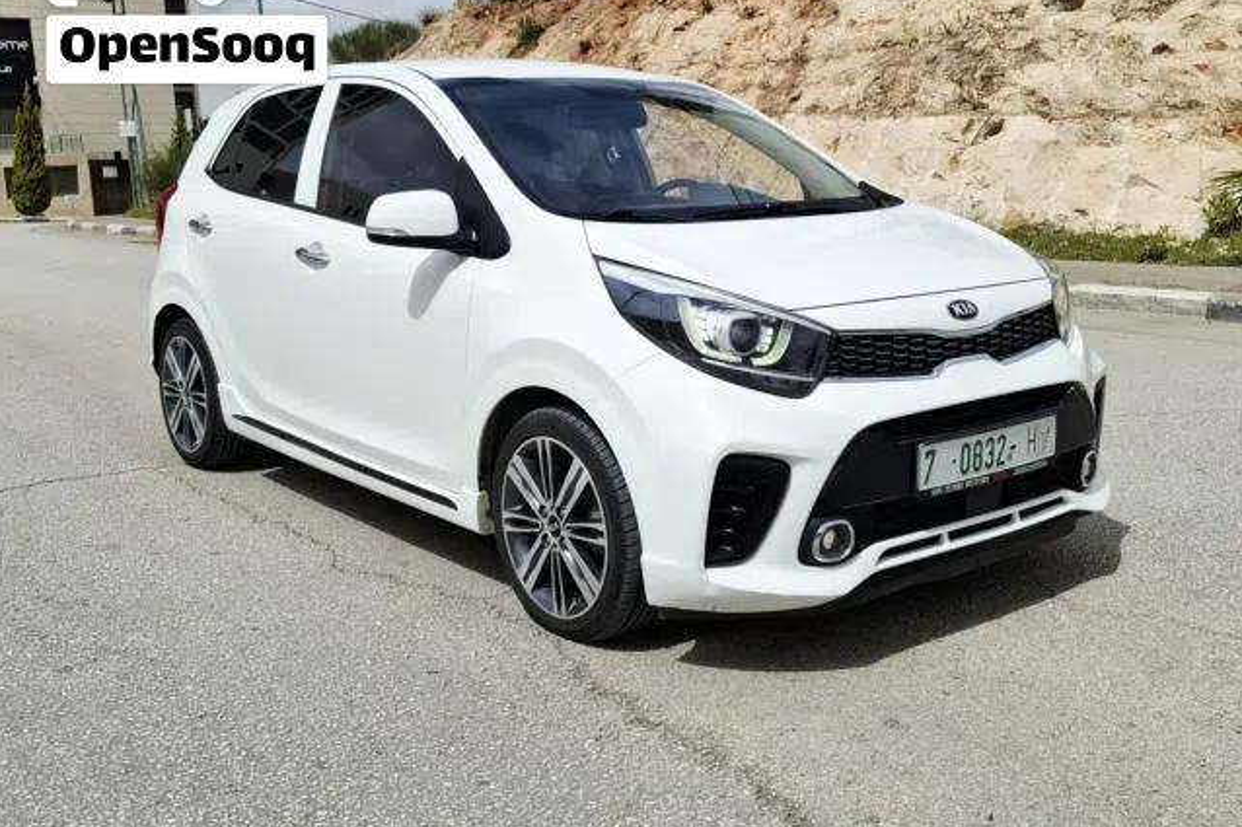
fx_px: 828
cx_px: 621
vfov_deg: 53.0
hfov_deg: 73.8
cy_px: 364
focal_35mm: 24
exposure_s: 1/3333
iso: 50
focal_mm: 5.54
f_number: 1.8
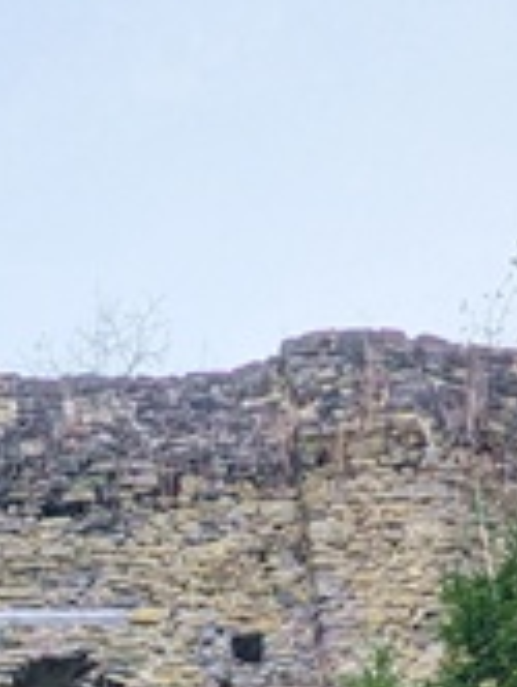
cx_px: 45
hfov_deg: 28.0
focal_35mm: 50
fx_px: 993
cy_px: 1188
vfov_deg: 23.3
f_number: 2.2
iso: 42
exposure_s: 1/587
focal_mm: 1.95
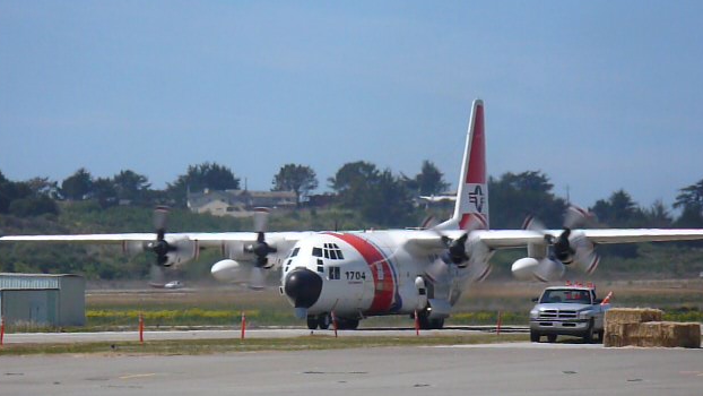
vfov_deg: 4.9
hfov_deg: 8.7
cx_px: 345
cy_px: 262
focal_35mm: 249
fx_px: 4642
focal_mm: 36.6
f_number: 13
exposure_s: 1/200
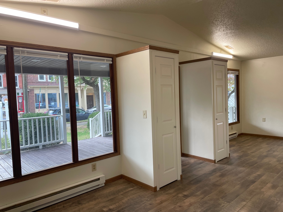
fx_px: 213
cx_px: 142
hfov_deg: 67.3
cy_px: 106
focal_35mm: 26
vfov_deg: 53.1
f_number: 1.6
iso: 100
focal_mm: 4.2
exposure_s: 1/120
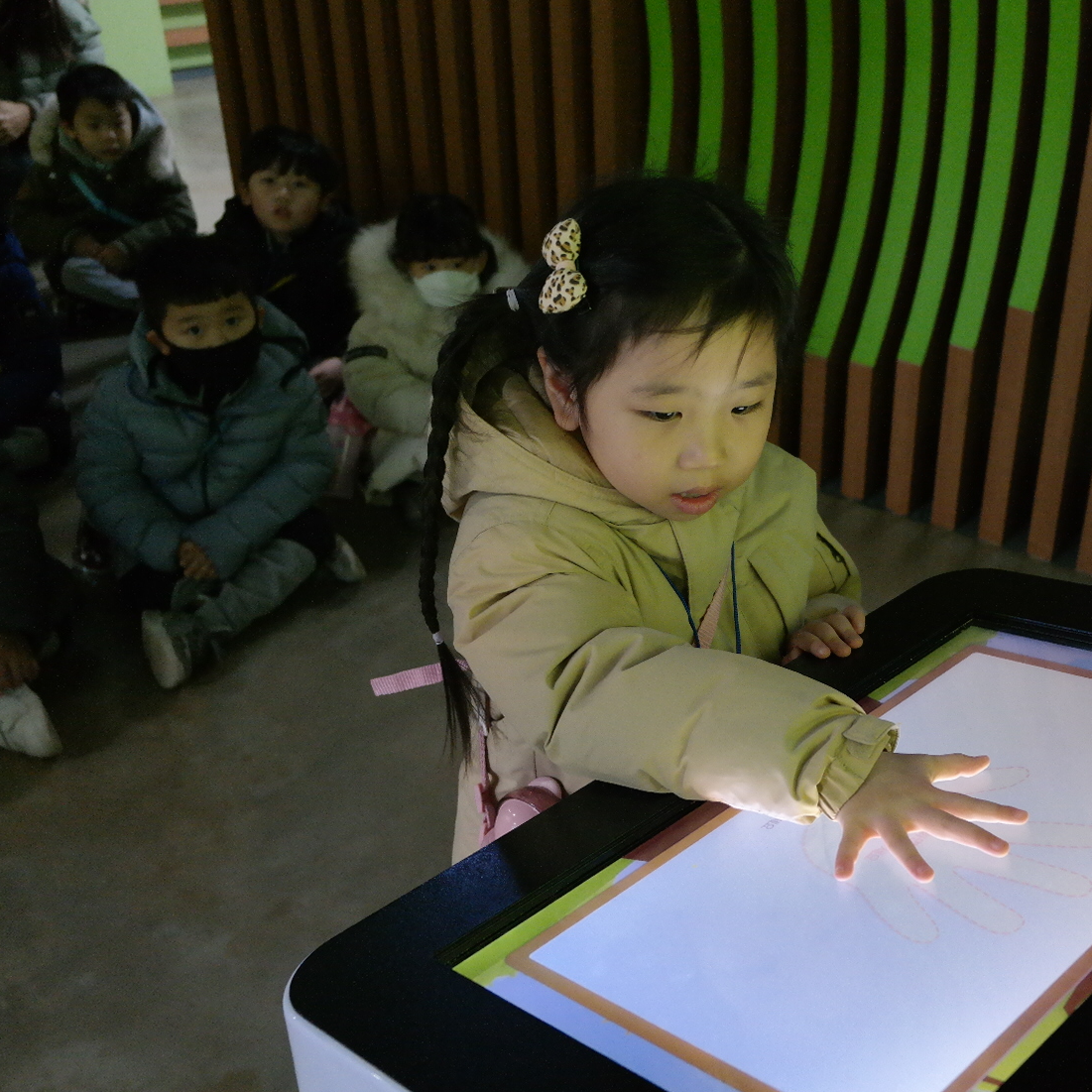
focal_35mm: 40
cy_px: 563
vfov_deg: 41.9
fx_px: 1428
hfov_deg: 41.1
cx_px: 767
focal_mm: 20
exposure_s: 1/40
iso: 1600
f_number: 3.5
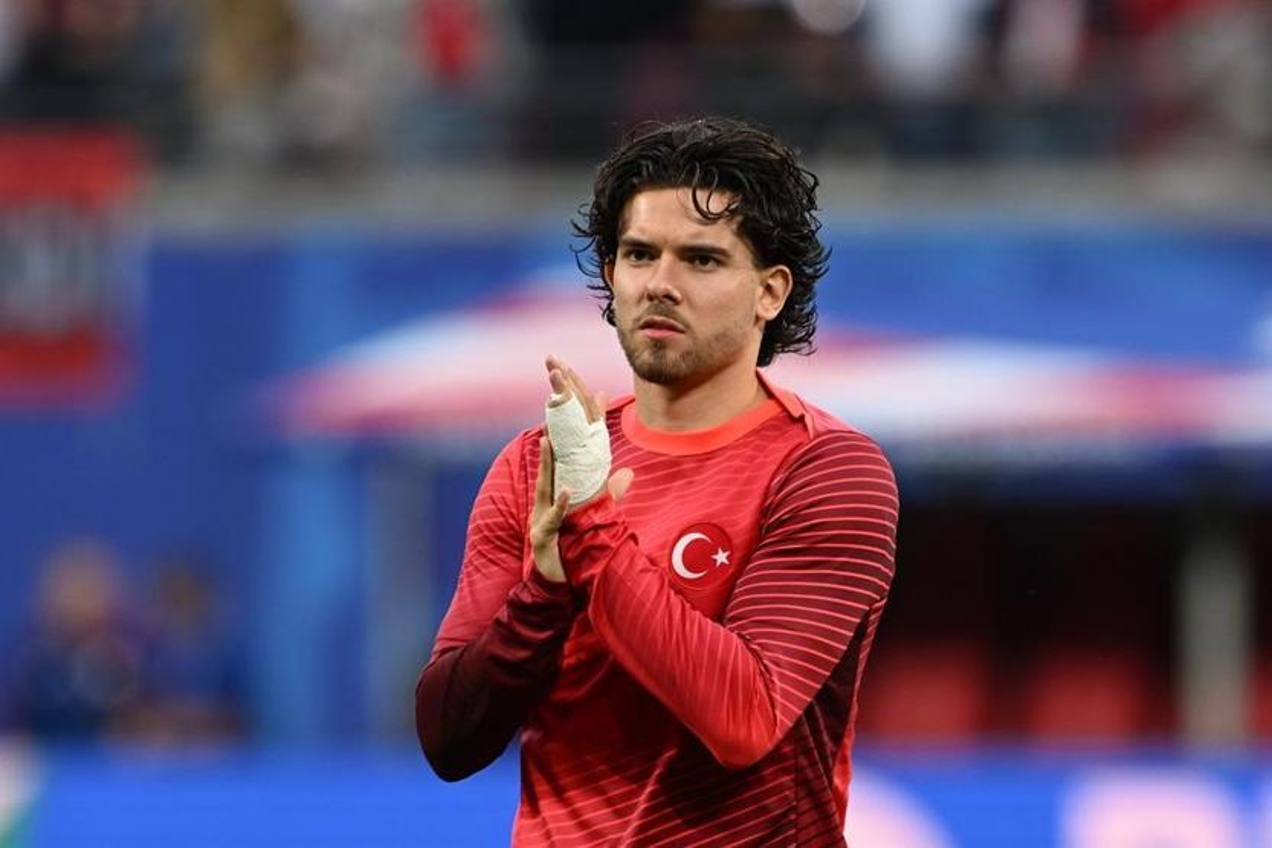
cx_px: 636
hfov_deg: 5.2
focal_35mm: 400
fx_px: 14130
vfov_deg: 3.4
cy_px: 424
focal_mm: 400
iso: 640
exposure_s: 1/500
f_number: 4
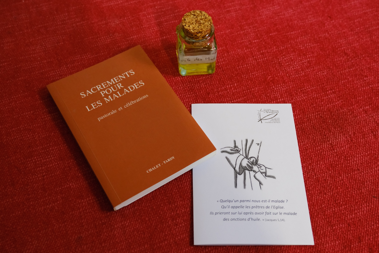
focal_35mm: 37
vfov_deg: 35.9
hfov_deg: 51.9
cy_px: 126
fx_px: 389
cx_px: 190
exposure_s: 1/100
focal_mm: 24.8
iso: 2500
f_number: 3.5
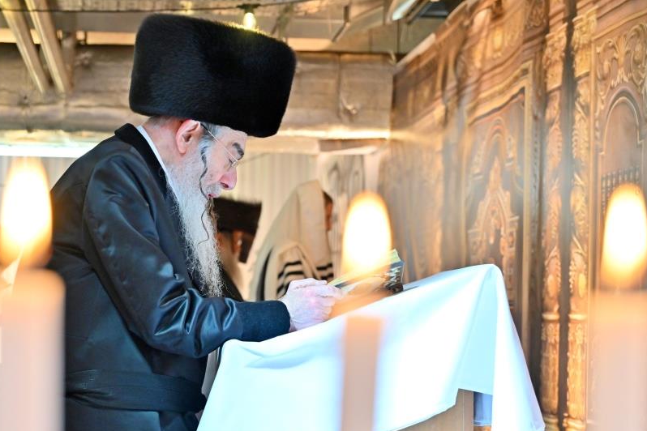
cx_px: 264
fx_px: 1384
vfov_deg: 17.7
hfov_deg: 26.3
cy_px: 263
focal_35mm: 77
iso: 1250
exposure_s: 1/160
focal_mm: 60
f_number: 4
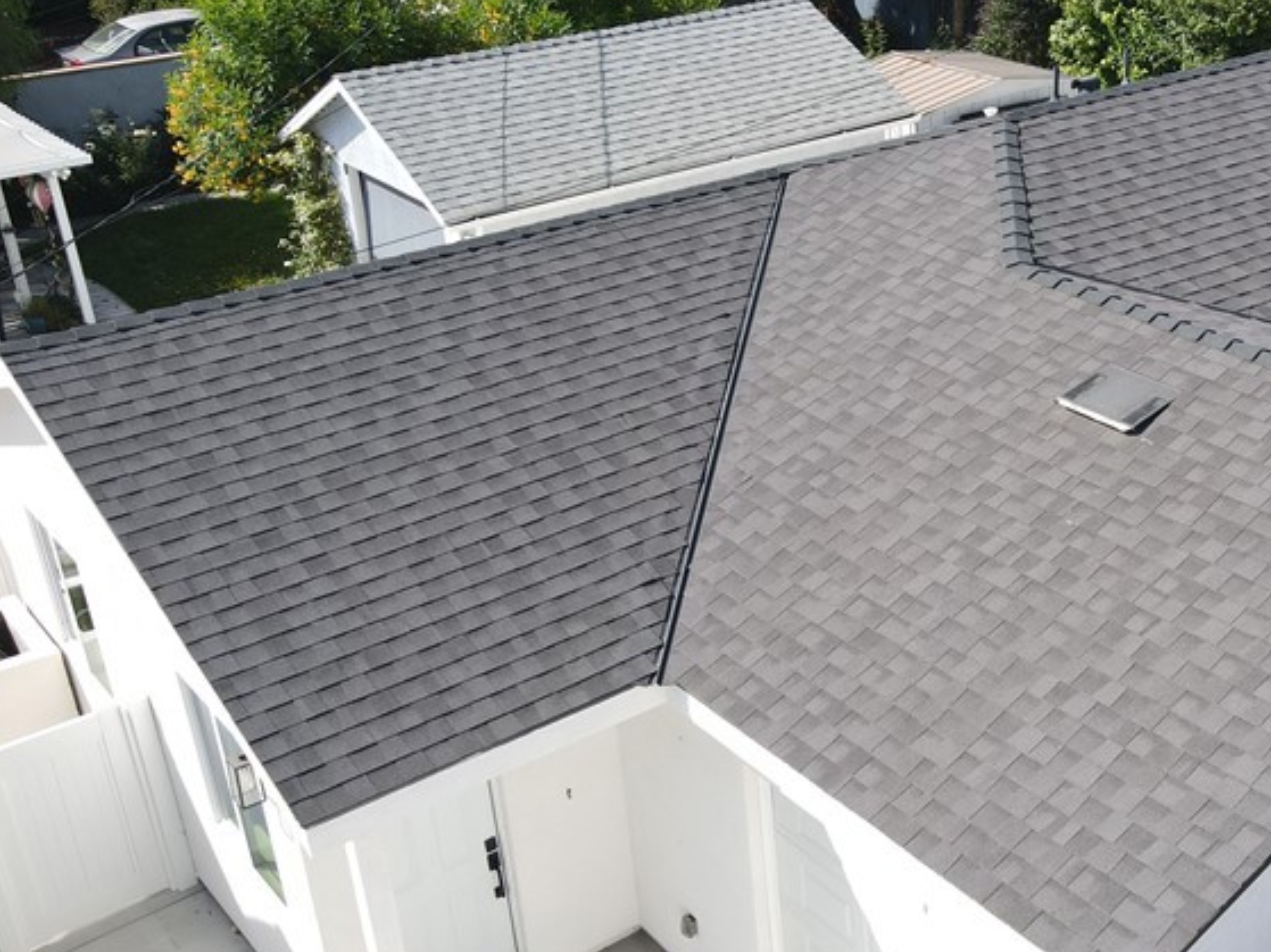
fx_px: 1615
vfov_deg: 32.9
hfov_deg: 41.4
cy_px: 509
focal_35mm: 44
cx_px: 991
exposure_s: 1/25
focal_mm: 4.5
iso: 100
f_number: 2.8
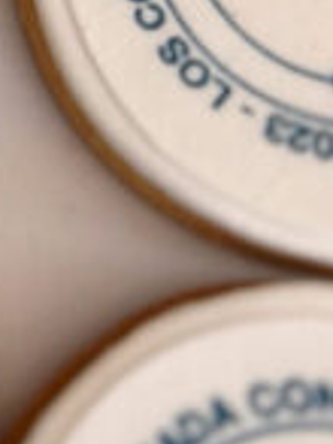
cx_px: -489
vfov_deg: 14.0
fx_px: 1683
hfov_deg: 9.8
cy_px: -239
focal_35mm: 131
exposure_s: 1/250
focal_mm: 5.7
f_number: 1.5
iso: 40
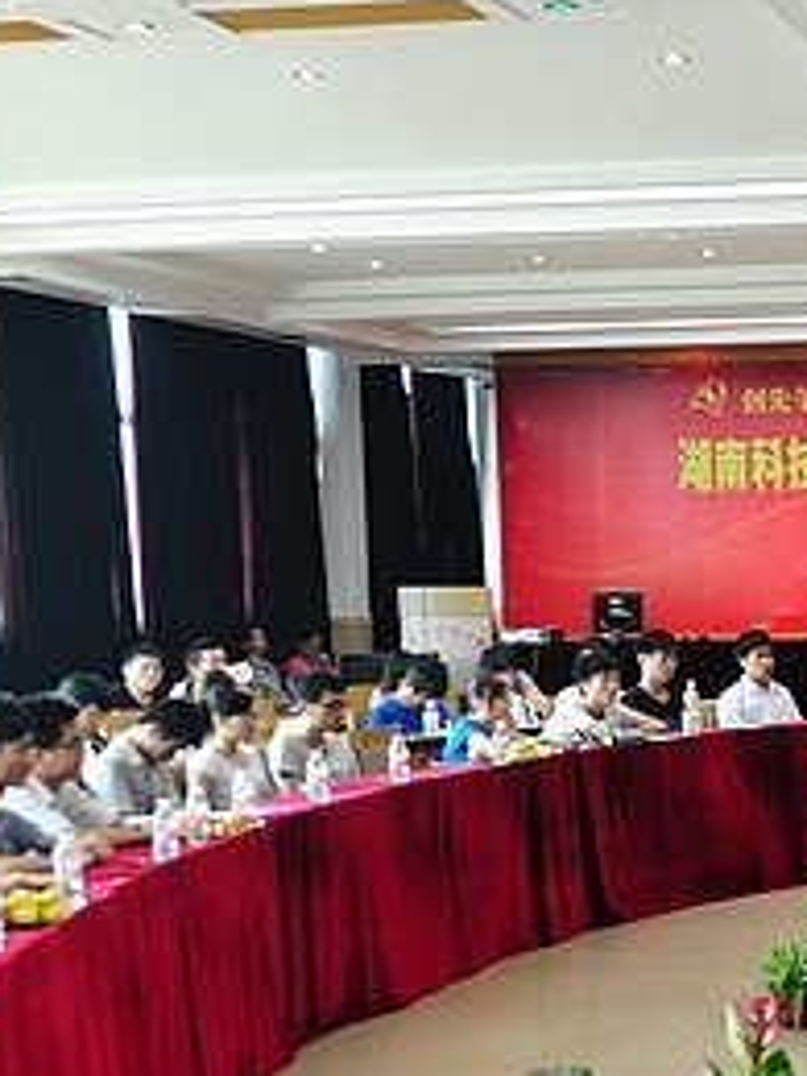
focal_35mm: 71
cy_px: 819
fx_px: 2207
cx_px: 853
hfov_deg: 19.9
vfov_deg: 27.0
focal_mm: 32
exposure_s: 1/30
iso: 200
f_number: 2.8
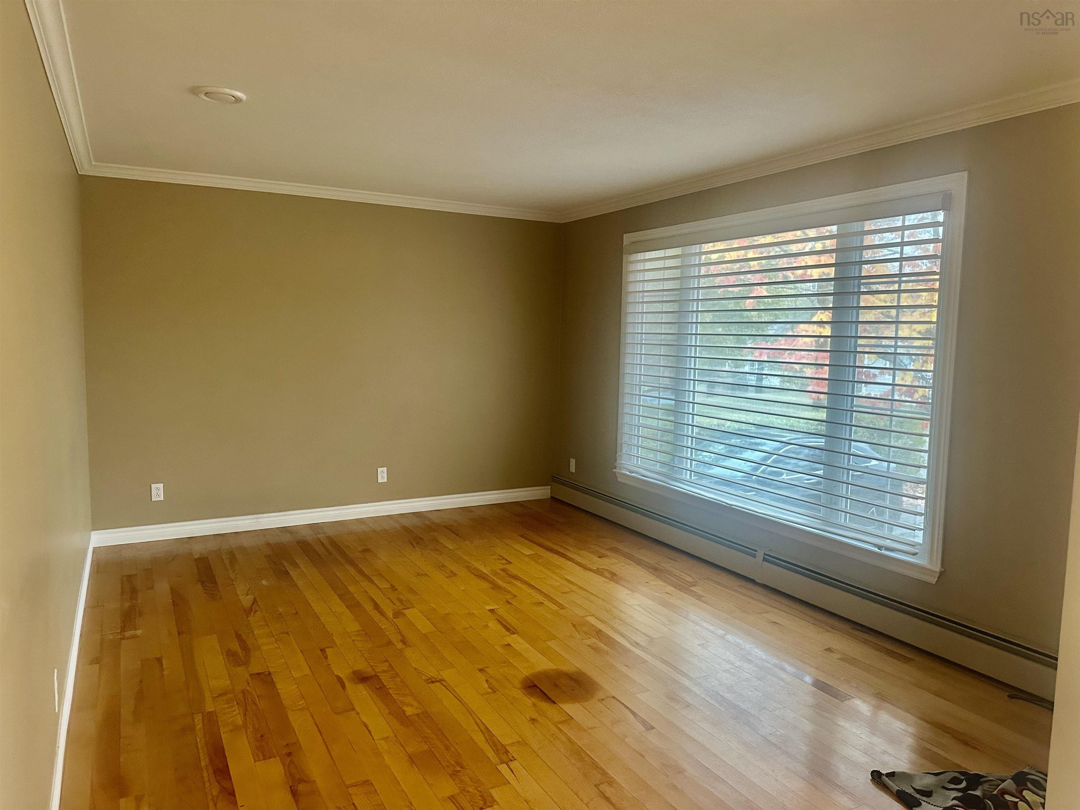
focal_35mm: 24
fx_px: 749
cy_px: 405
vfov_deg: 56.8
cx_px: 540
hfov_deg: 71.6
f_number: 1.78
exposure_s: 1/60
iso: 500
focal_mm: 6.86
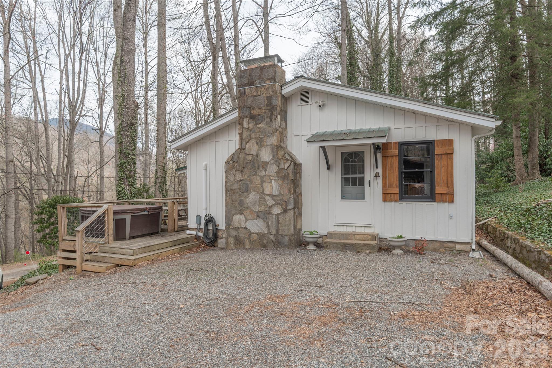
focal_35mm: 22
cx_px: 276
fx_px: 337
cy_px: 184
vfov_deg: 57.2
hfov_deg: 78.6
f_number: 7.1
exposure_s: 1/400
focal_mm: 22
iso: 50
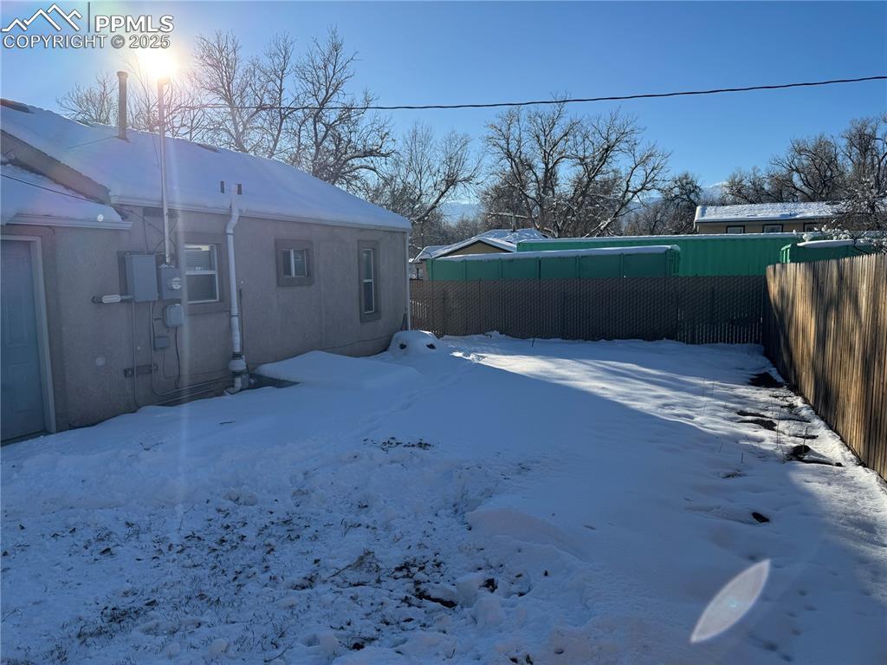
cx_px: 444
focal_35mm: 24
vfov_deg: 56.8
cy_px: 332
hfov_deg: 71.6
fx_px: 615
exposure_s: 1/4608
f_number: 1.78
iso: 80
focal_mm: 6.76
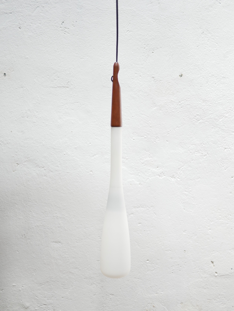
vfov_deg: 46.8
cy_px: 156
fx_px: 360
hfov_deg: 36.0
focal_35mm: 40
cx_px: 117
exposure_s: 1/60
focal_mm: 20
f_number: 1.7
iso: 250
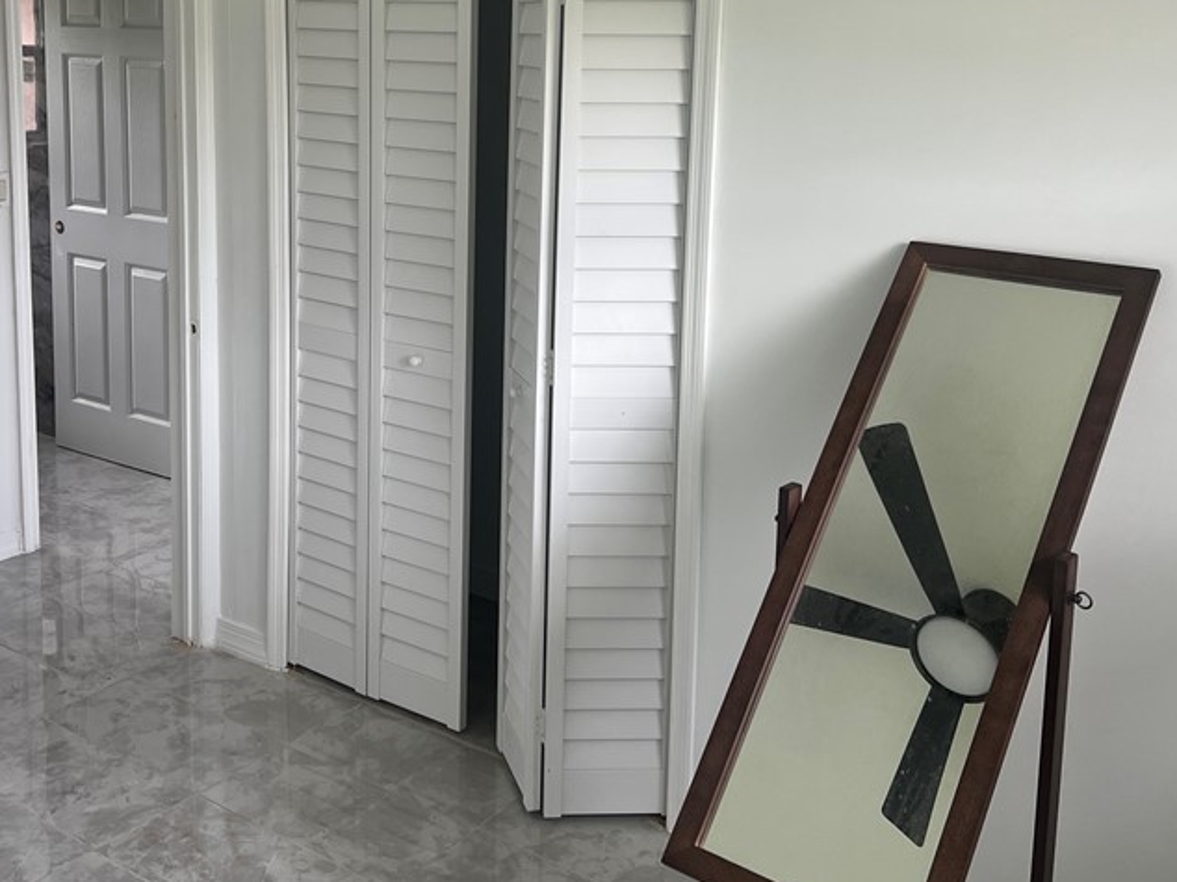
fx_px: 1428
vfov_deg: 33.8
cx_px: 457
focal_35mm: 42
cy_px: 249
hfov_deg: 44.5
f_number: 1.5
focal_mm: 5.7
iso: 80
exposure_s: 1/120
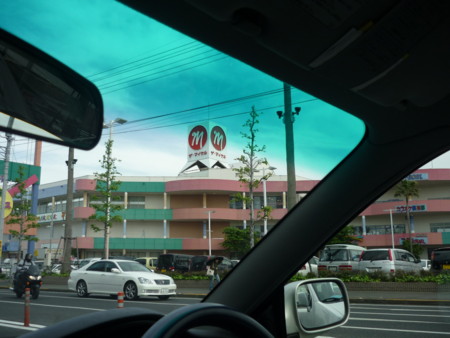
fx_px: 429
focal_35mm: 33
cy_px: 169
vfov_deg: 43.0
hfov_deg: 55.3
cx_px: 225
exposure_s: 1/800
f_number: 2.8
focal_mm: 5.5
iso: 100
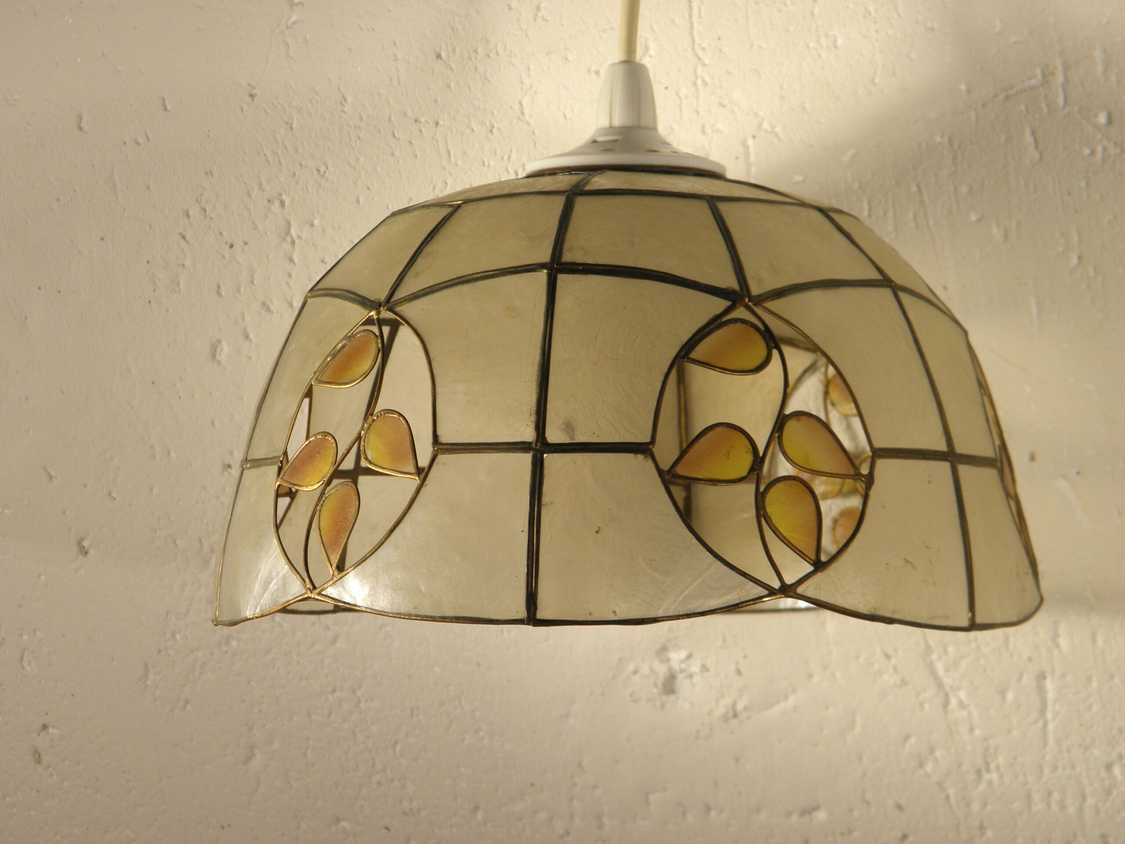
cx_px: 562
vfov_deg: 18.4
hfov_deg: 24.4
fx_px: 2600
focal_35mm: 80
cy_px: 422
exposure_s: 1/50
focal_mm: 14.3
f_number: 4.4
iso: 100
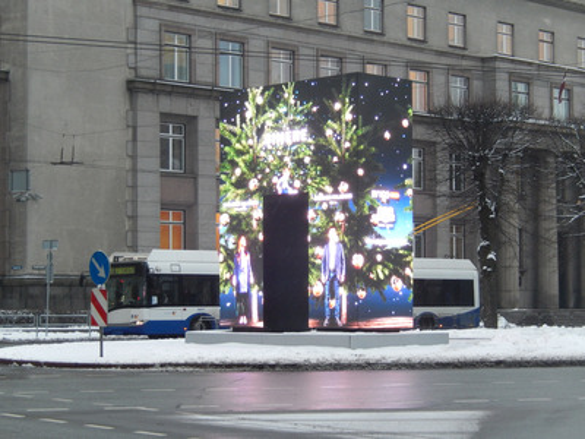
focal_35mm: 95
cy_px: 220
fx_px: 1605
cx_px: 292
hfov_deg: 20.7
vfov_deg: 15.6
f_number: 5.2
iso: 400
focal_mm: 17
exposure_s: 1/25
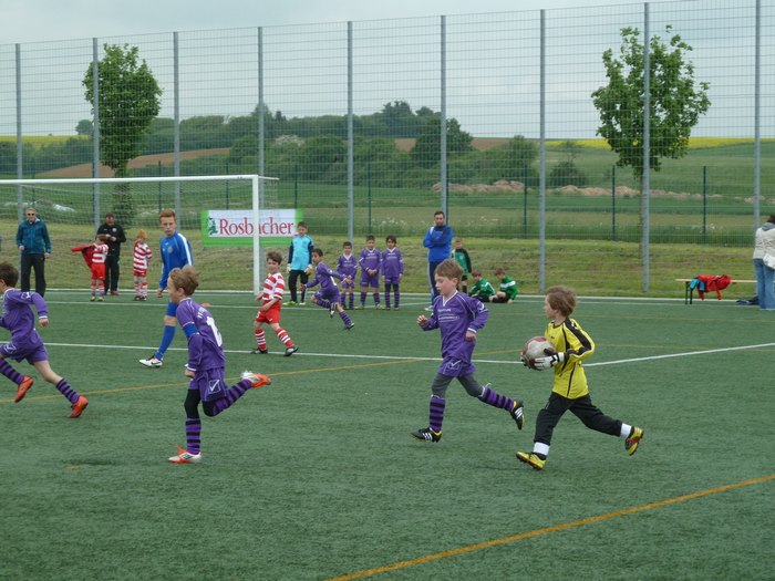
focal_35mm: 104
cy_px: 290
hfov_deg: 18.9
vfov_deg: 14.2
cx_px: 388
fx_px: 2328
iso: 160
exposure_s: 1/400
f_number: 4.3
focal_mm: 17
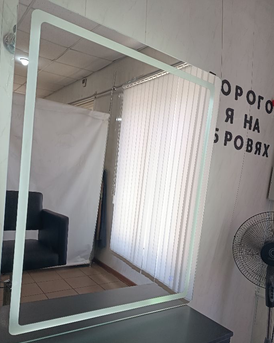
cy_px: 205
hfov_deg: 51.4
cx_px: 151
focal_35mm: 28
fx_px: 284
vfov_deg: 61.7
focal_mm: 5.24
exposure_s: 1/100
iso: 165
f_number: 1.7
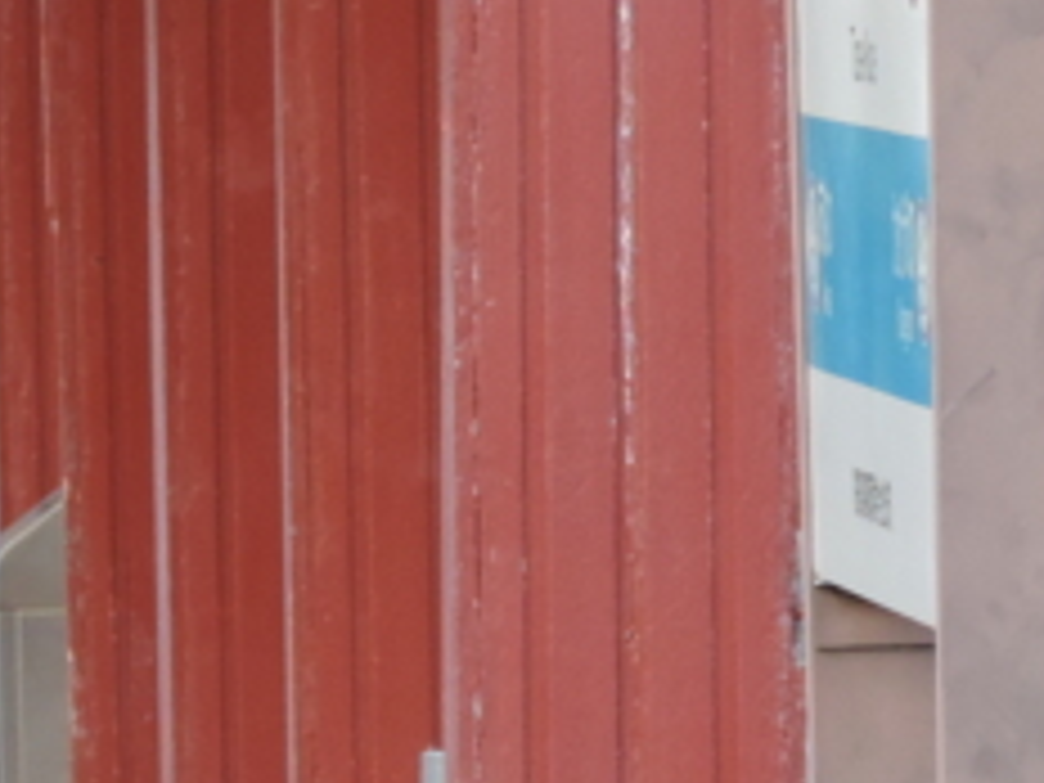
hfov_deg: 2.3
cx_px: 598
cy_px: 572
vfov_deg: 1.7
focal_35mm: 862
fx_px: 25997
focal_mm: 44.5
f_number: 4.7
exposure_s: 1/80
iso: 400
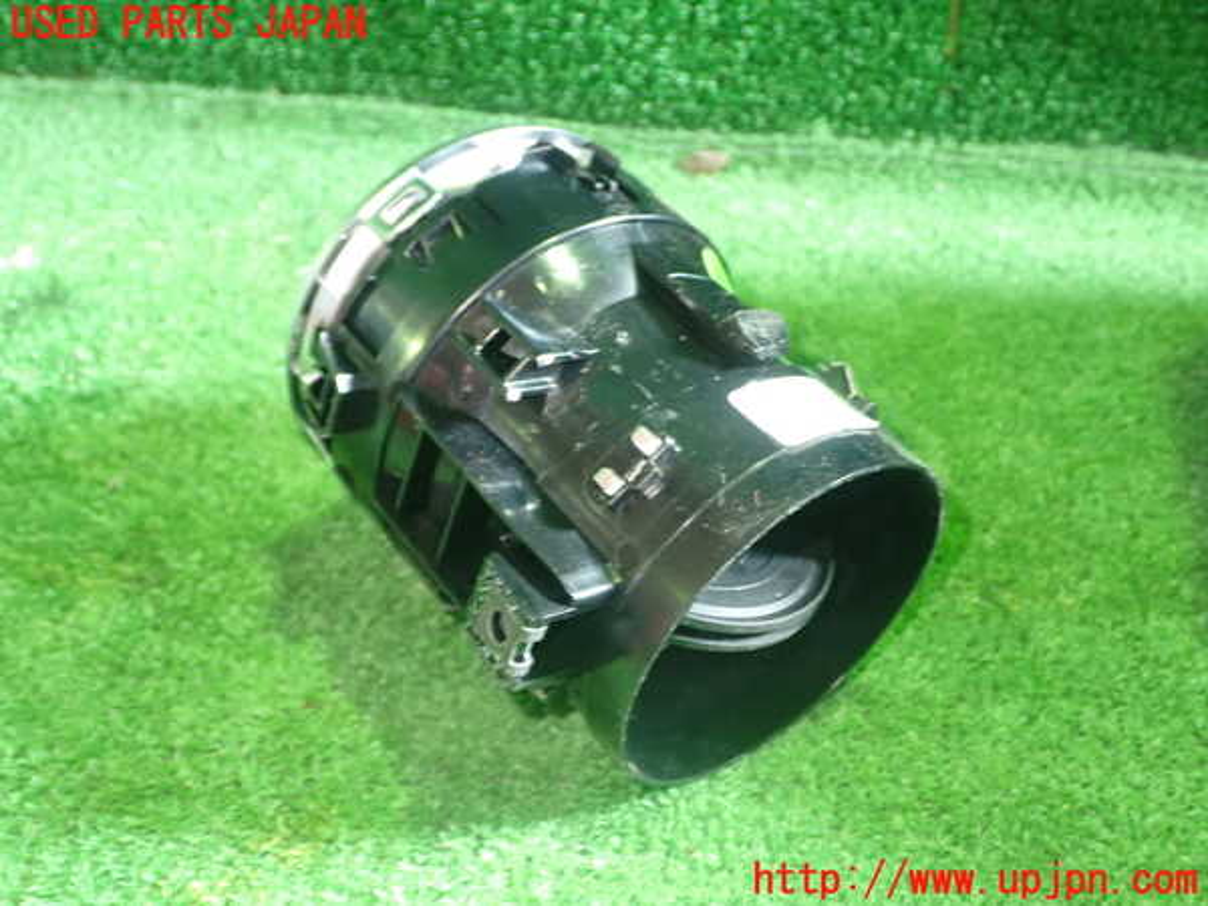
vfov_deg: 37.7
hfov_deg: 49.0
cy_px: 453
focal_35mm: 38
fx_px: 1326
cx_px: 604
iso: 800
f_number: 2.7
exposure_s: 1/25
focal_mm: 6.83
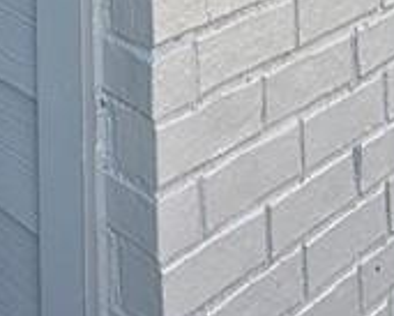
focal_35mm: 82
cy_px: -415
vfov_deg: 13.9
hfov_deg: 22.2
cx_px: -18
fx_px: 957
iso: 50
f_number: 2.2
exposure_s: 1/220
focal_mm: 2.22
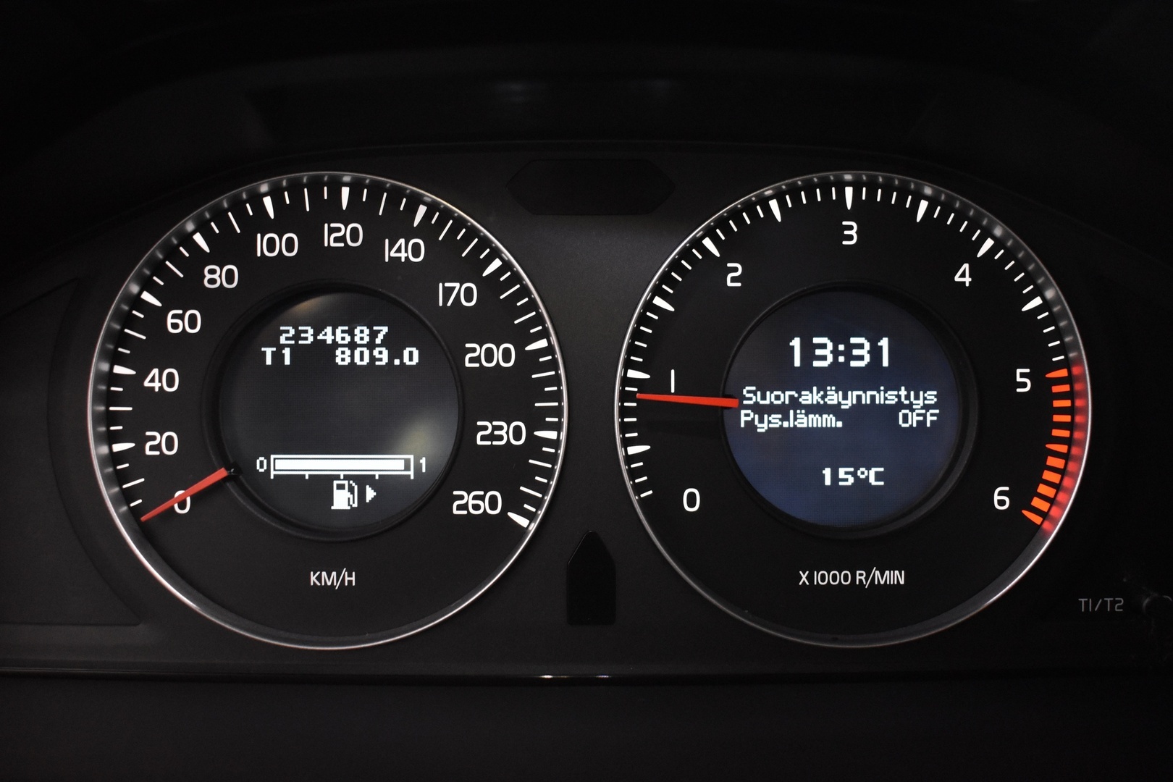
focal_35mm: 36
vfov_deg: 36.9
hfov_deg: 53.1
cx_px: 586
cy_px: 391
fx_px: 1173
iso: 3200
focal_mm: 24
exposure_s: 1/40
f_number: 4
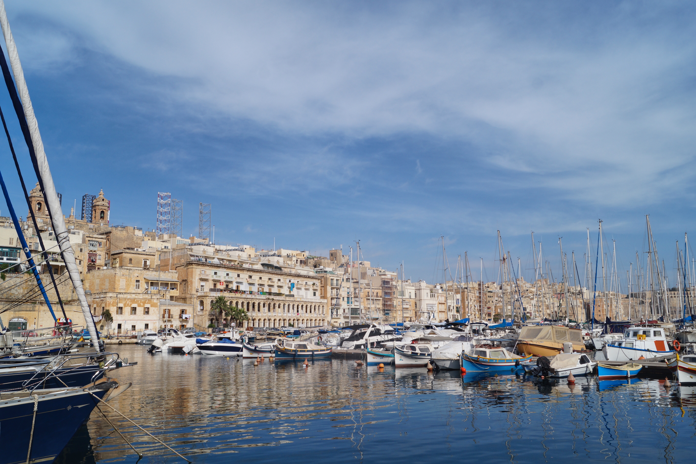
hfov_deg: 62.0
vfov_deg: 43.6
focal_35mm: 30
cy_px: 232
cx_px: 348
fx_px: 580
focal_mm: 20
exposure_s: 1/320
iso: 100
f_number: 10
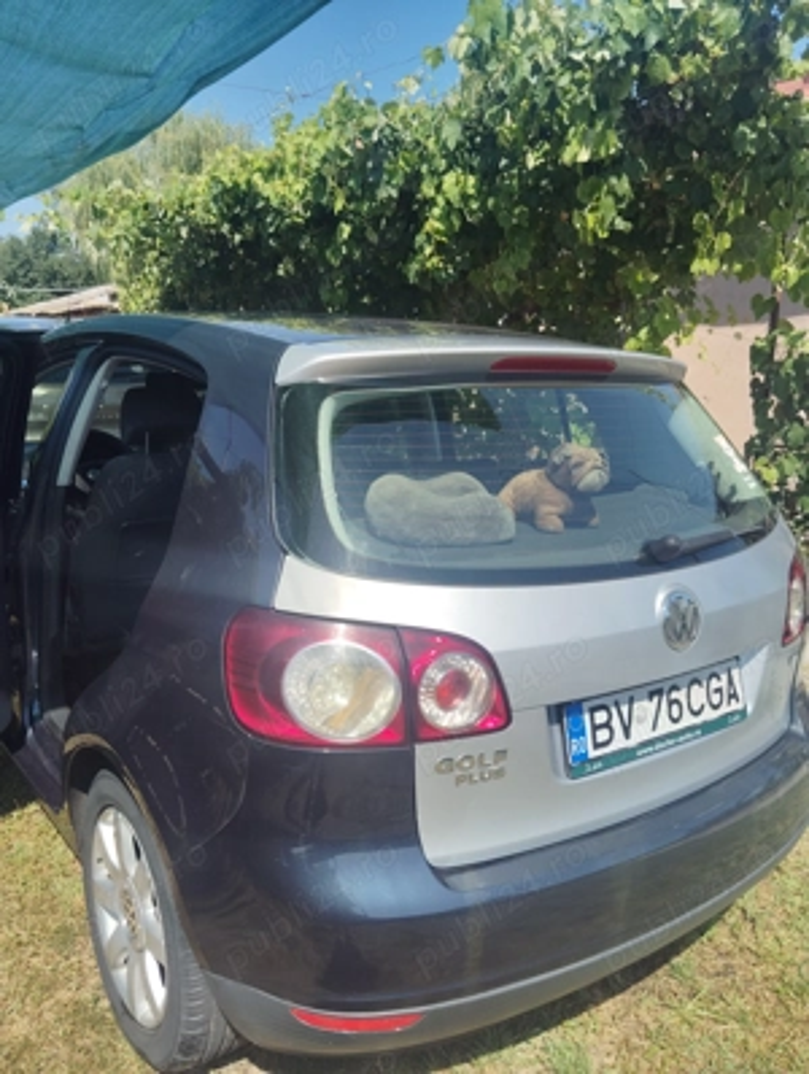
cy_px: 537
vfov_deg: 63.4
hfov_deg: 49.9
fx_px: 870
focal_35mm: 28
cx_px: 404
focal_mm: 4.22
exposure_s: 1/775
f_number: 1.8
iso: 50
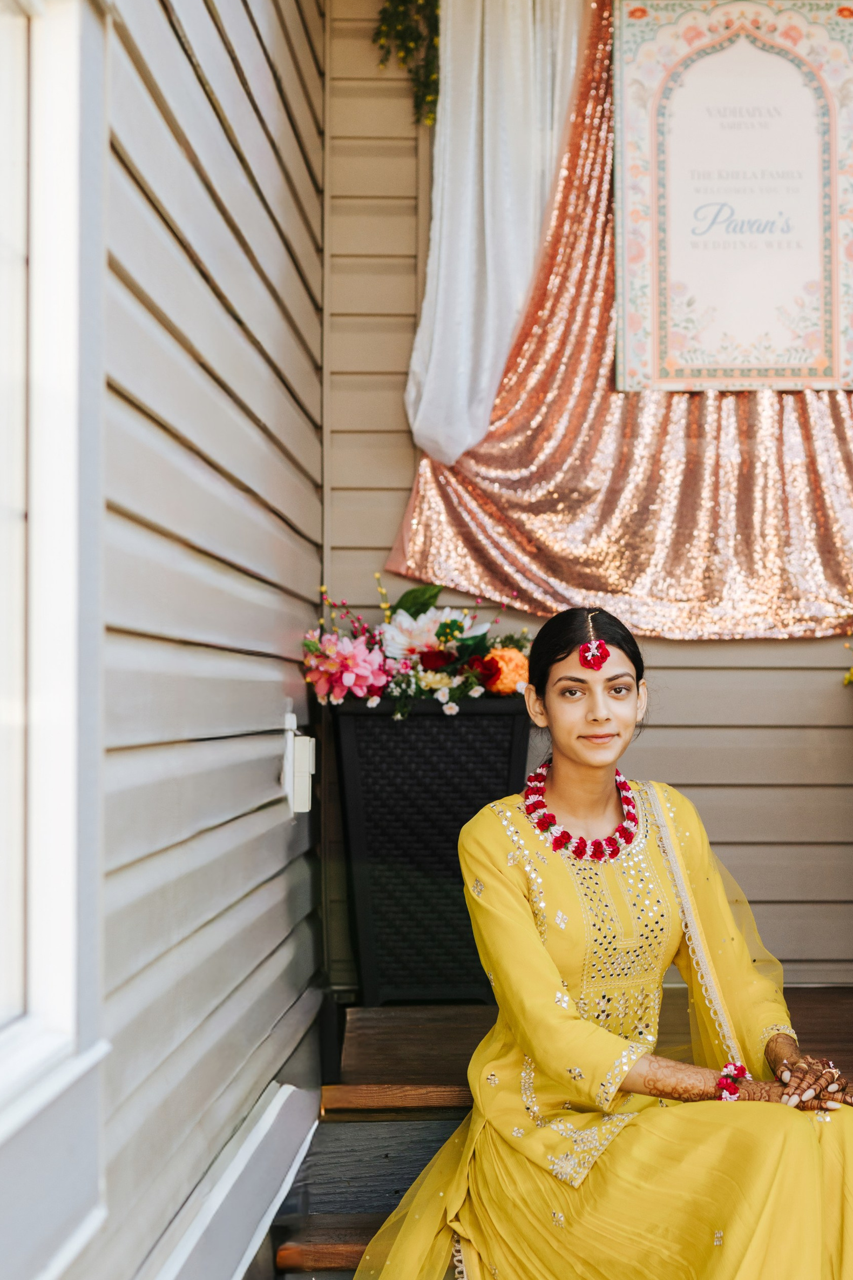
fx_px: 2879
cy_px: 713
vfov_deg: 25.0
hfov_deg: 16.8
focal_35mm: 81
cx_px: 647
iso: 320
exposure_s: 1/800
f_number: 2.5
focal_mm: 50
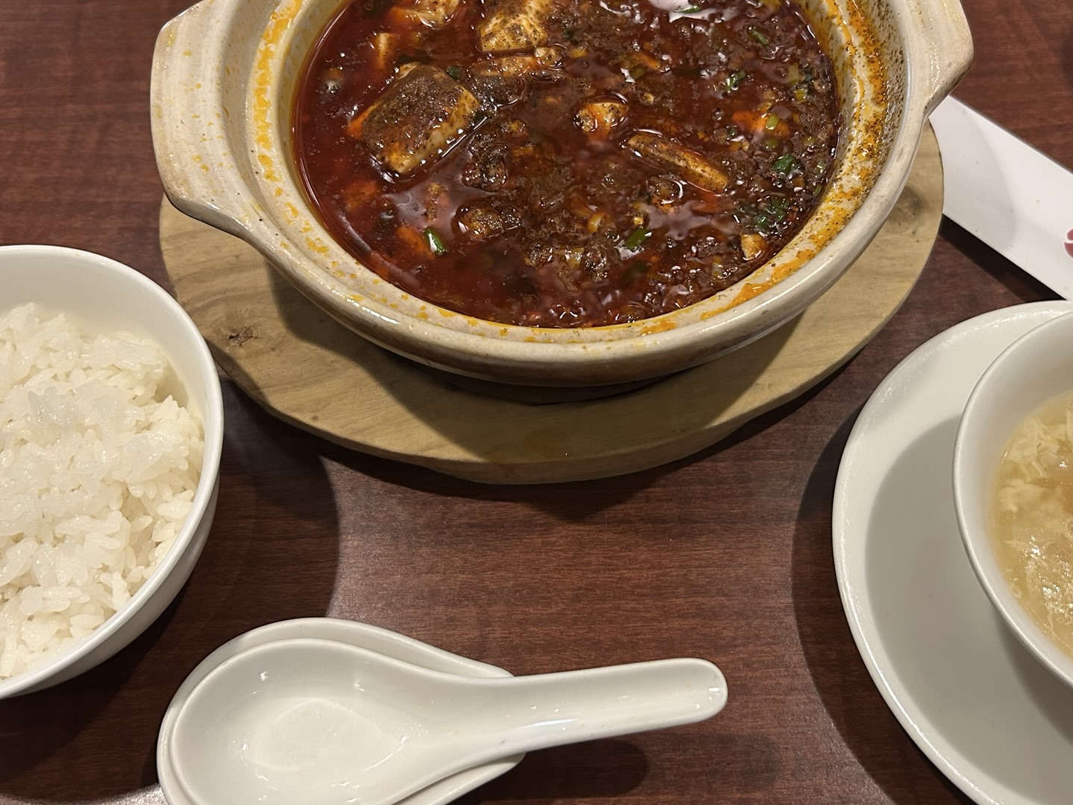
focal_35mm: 36
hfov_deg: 51.3
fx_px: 1116
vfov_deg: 39.6
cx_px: 590
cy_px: 343
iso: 250
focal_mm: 5.7
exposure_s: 1/60
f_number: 1.5
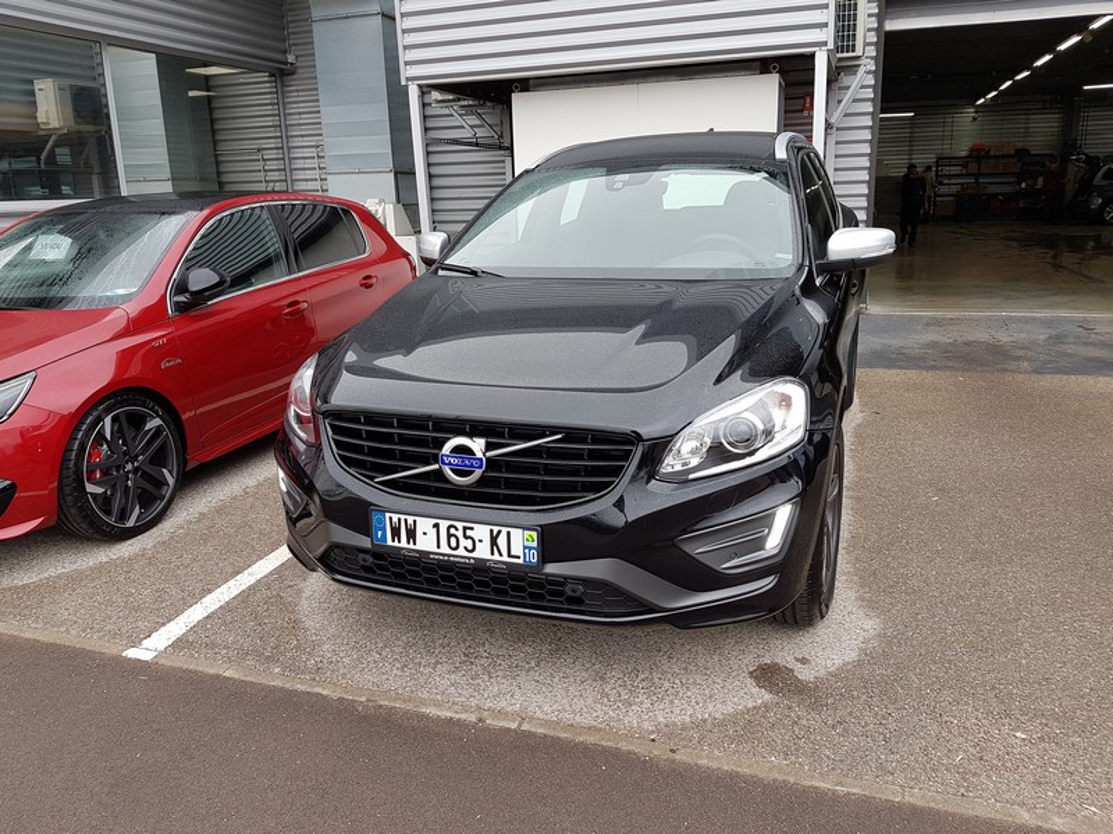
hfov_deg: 67.3
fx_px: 836
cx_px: 556
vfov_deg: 53.1
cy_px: 417
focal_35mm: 26
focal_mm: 4.2
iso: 40
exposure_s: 1/183
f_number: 1.7
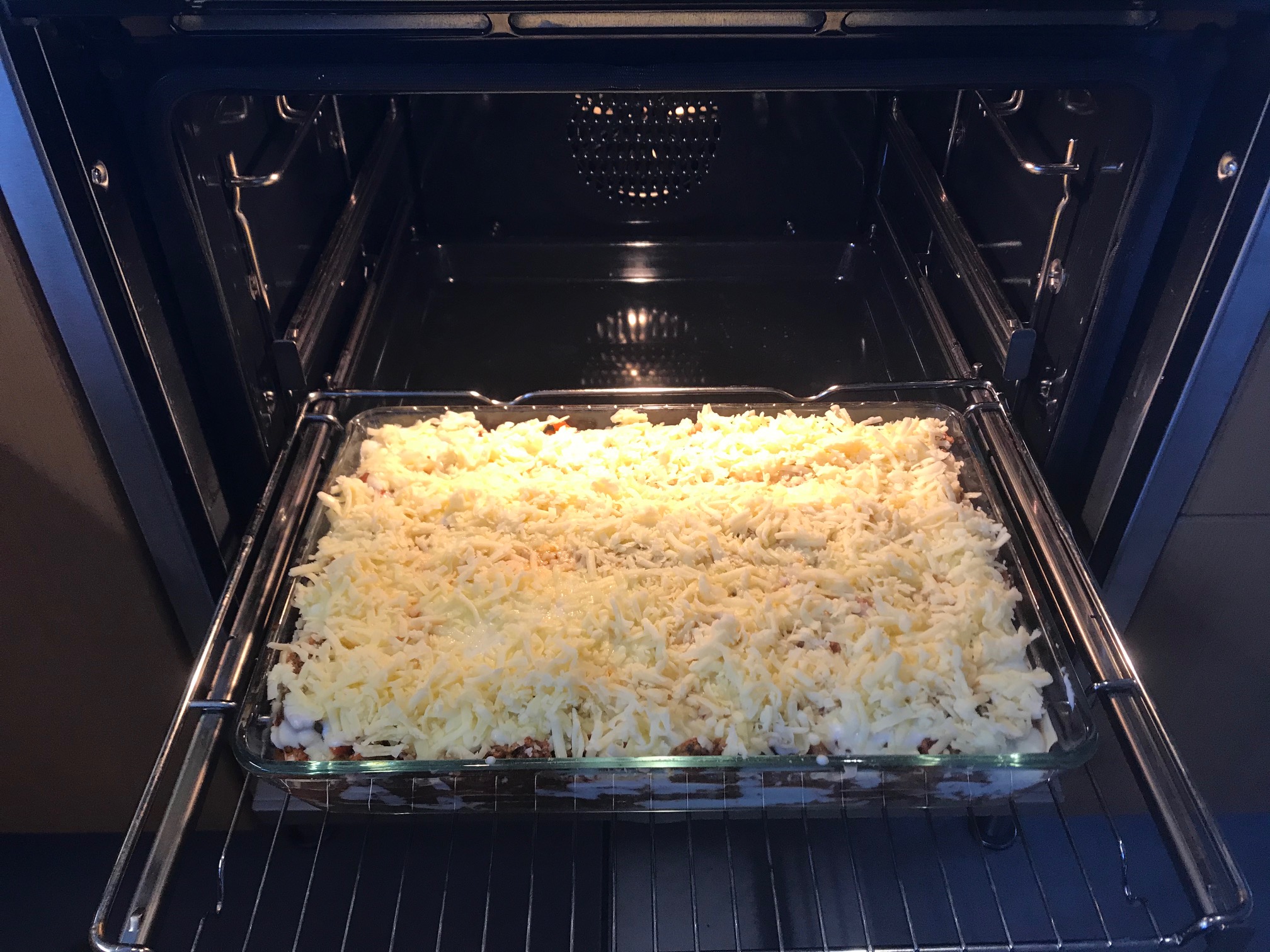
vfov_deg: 49.7
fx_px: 1027
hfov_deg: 63.4
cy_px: 476
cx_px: 635
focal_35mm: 28
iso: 32
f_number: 1.8
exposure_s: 1/20
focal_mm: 3.99
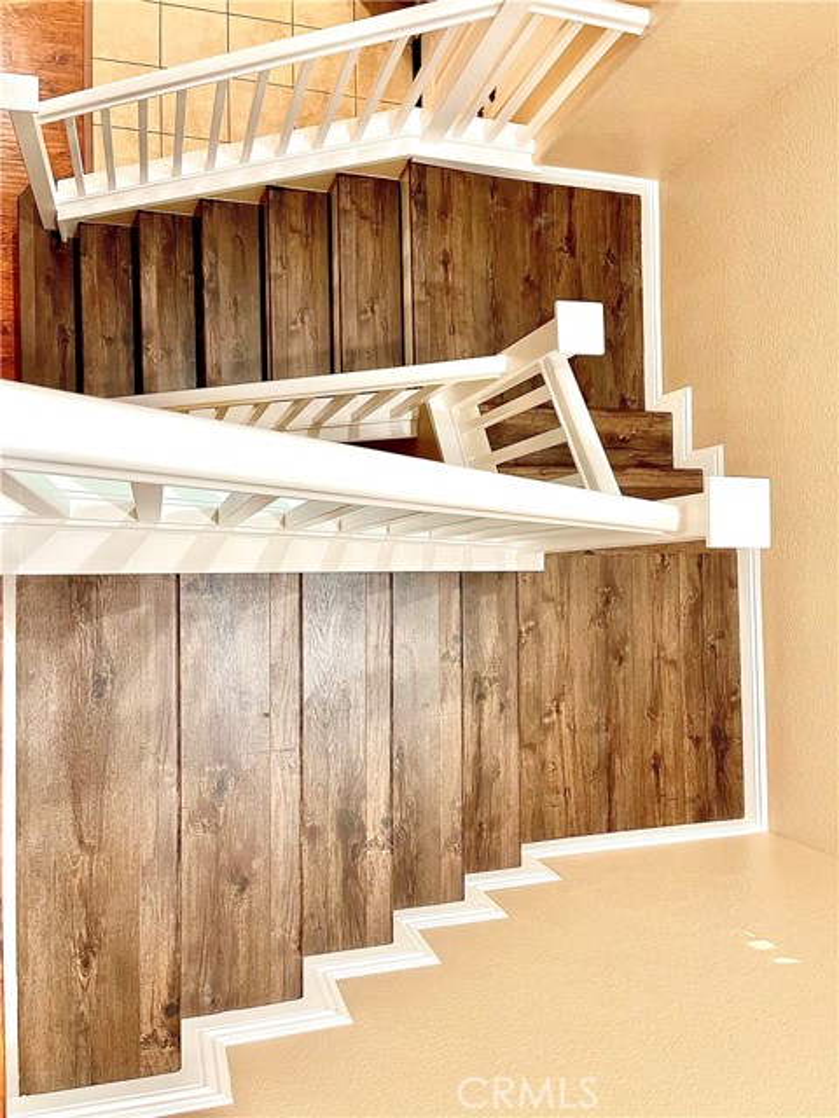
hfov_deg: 54.9
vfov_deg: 69.4
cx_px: 420
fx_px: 808
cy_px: 559
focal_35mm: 25
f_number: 1.6
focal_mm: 5.1
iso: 200
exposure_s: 1/60
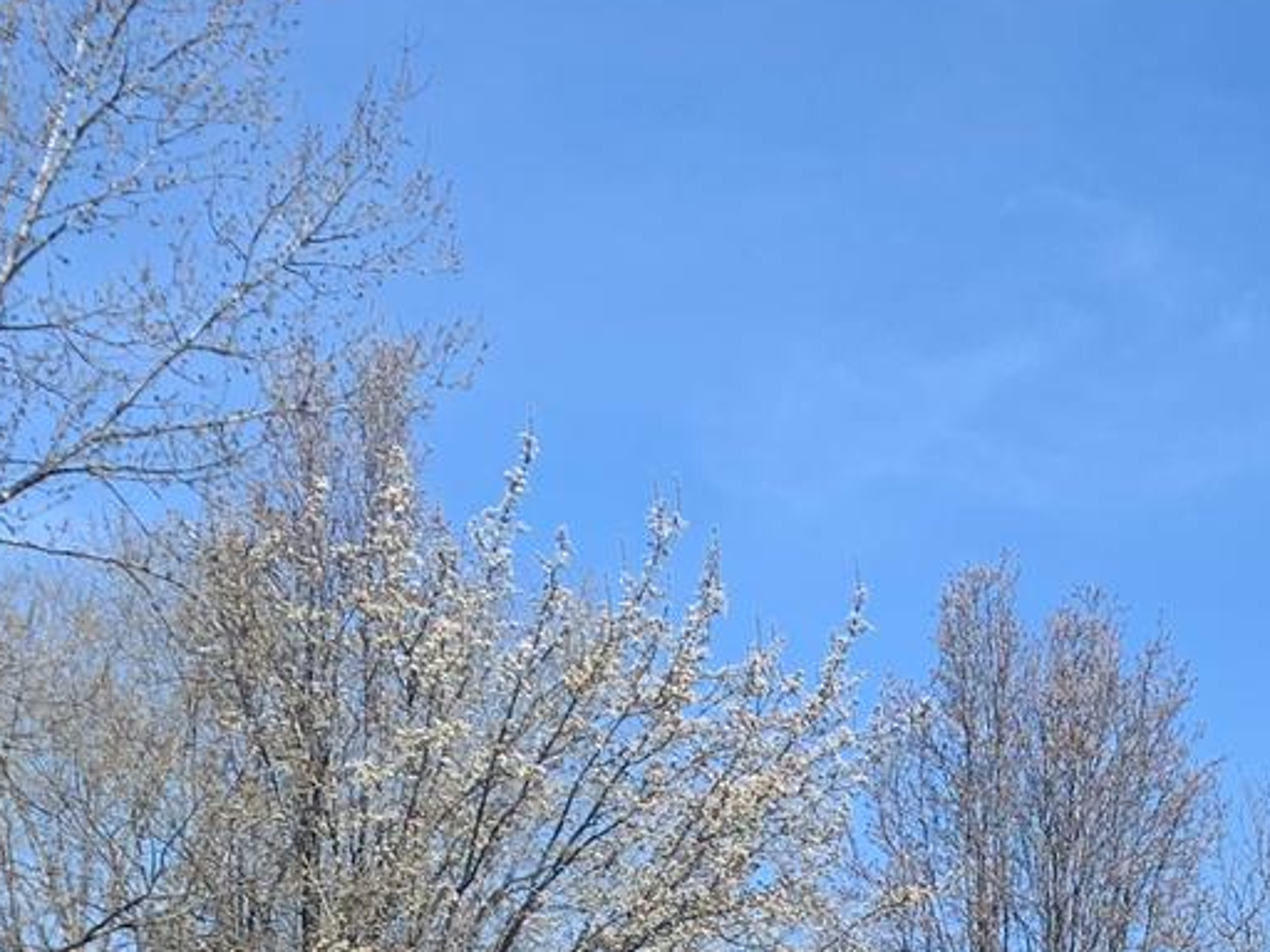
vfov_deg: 12.8
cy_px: 1750
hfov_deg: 18.3
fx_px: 3816
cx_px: 1357
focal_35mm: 104
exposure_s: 1/1779
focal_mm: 4.25
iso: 25
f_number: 1.8
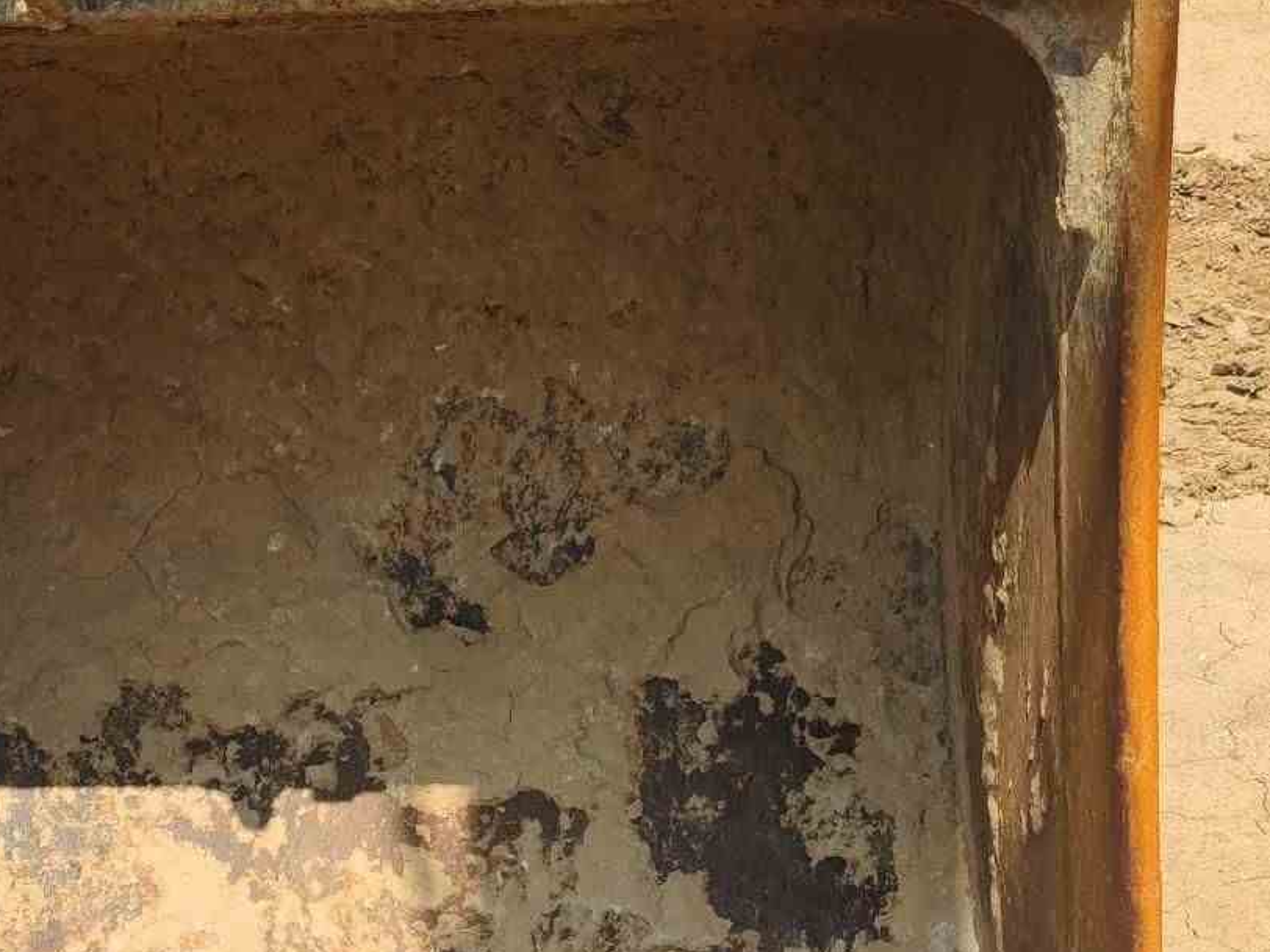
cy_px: 797
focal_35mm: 82
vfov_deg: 17.8
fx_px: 3008
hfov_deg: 23.6
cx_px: 307
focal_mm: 5.58
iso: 50
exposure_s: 1/1429
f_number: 1.6
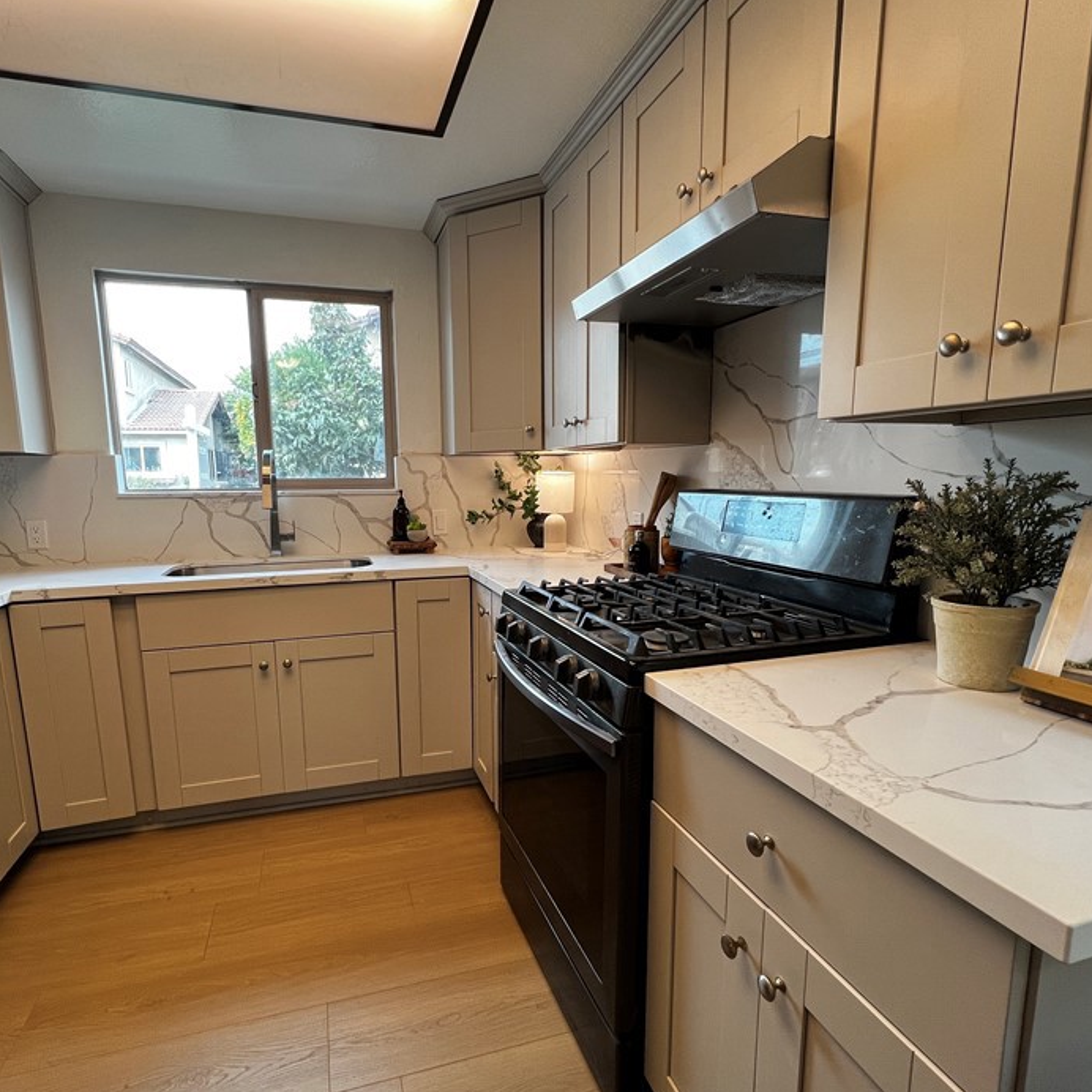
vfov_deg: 83.9
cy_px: 571
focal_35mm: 17
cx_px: 502
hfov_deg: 83.8
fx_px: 607
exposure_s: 1/120
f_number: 1.8
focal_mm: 1.57
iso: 100
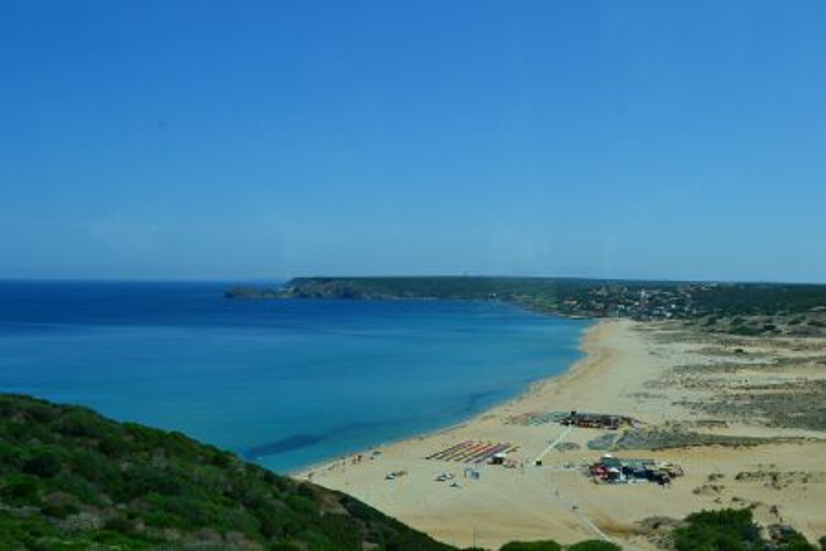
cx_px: 413
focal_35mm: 39
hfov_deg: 49.6
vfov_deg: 34.2
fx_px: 895
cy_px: 276
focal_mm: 26
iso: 320
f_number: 11
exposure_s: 1/500
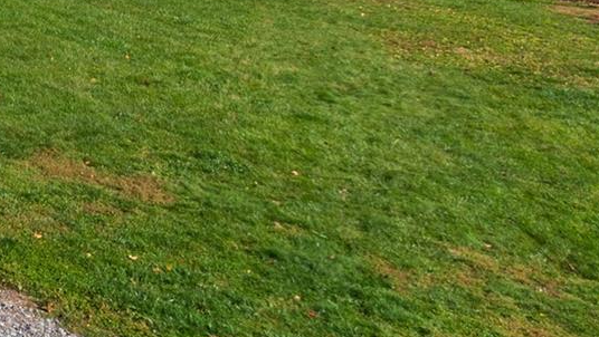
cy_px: -54
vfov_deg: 19.1
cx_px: -298
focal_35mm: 60
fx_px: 953
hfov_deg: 25.9
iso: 100
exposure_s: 1/250
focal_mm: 10
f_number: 8
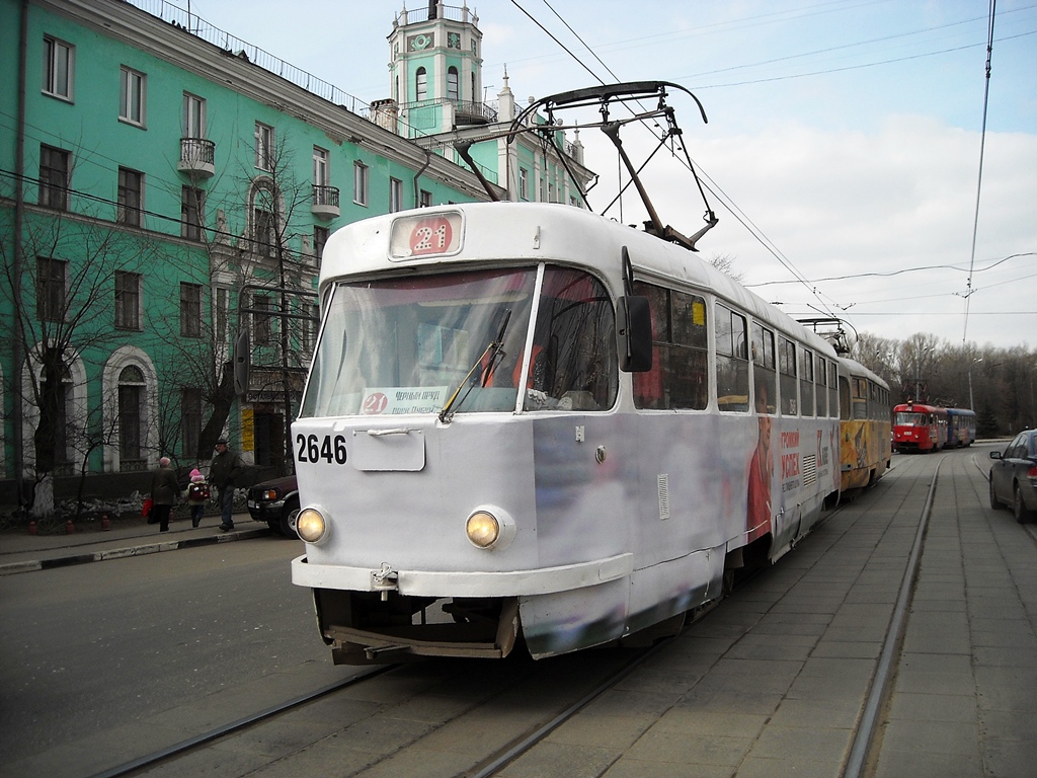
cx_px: 518
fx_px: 1049
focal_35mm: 35
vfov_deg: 40.7
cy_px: 389
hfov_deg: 52.6
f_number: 5.6
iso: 80
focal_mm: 5.7
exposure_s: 1/250
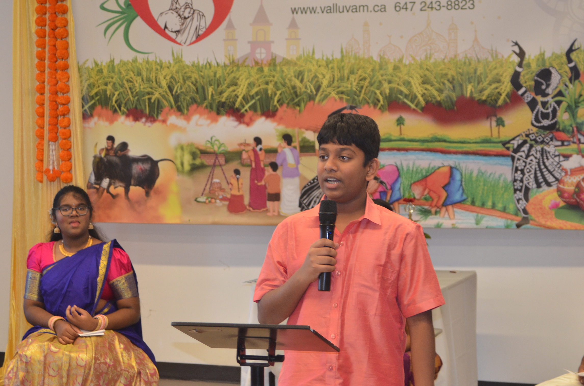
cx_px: 294
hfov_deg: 21.1
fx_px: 1570
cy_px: 188
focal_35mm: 97
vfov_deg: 14.0
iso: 800
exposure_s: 1/60
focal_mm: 60
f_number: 5
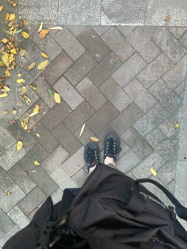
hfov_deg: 53.1
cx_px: 94
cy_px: 124
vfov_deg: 67.3
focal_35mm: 26
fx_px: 187
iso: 125
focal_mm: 5.7
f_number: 1.5
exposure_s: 1/82
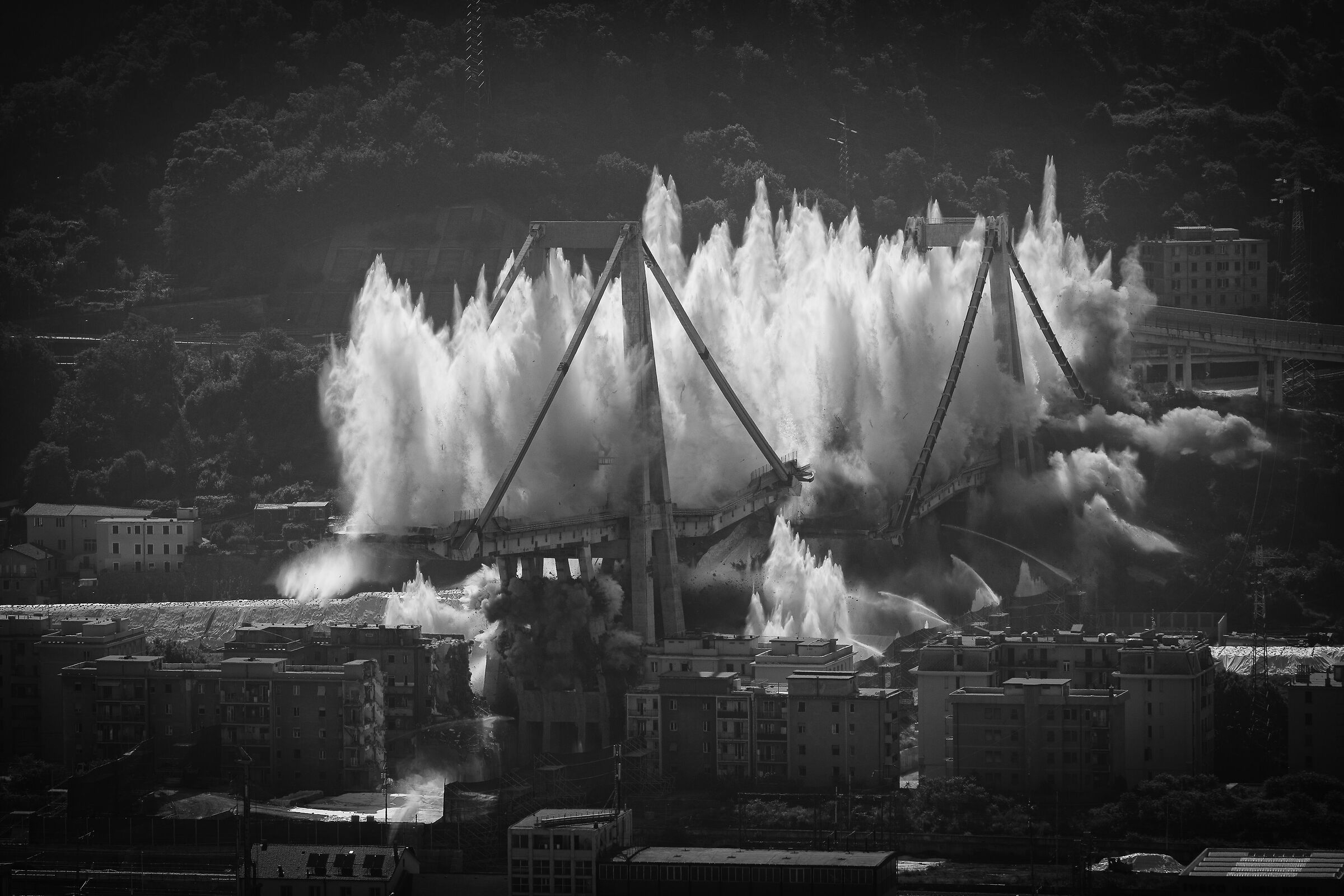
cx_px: 672
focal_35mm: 168
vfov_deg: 8.2
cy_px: 448
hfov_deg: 12.2
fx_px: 6272
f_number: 8
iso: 100
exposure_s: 1/800
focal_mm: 112
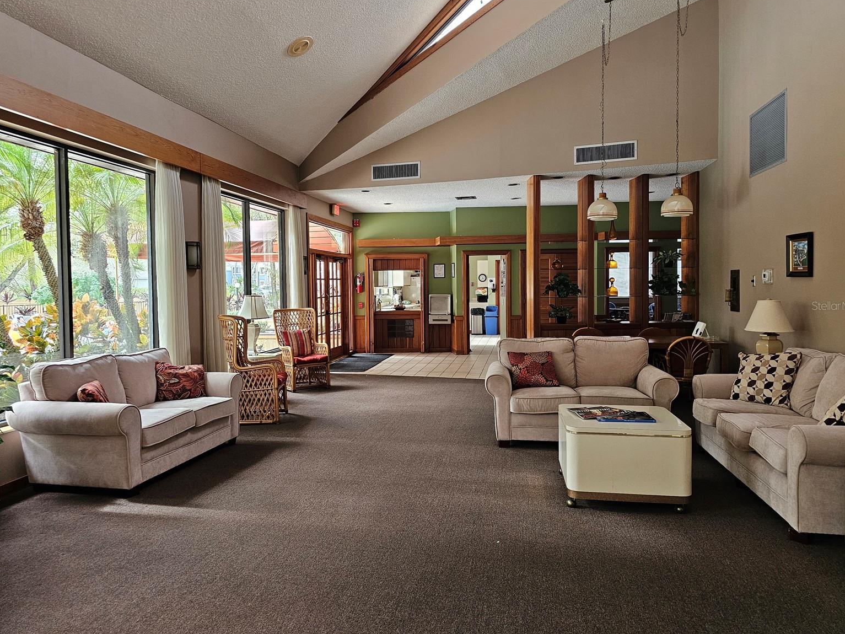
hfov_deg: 71.6
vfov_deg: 56.8
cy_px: 305
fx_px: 586
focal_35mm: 24
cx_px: 423
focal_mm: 6.3
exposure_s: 1/120
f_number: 1.7
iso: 400
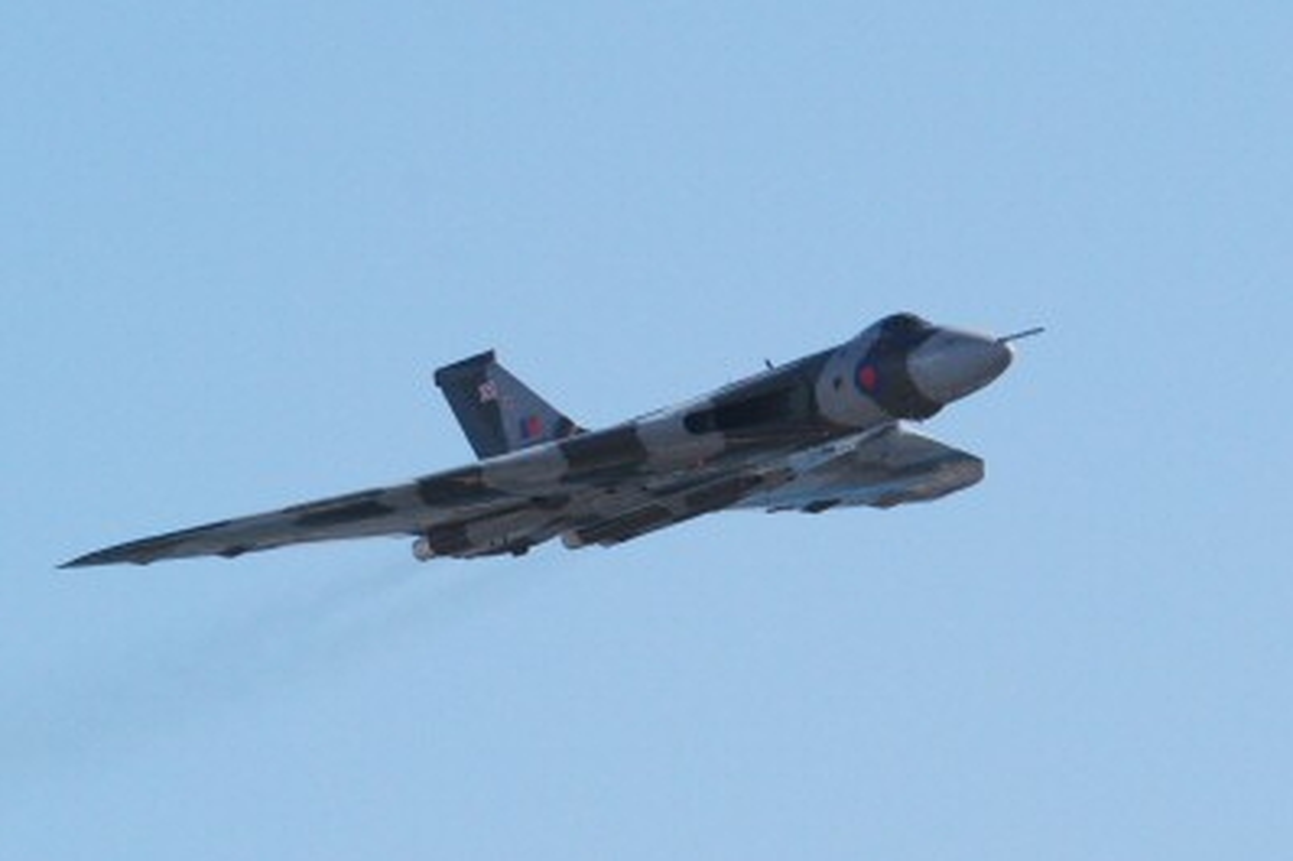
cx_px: 646
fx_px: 14647
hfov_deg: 5.1
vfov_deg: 3.4
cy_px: 429
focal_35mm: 408
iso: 400
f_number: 9.5
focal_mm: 270
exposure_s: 1/750
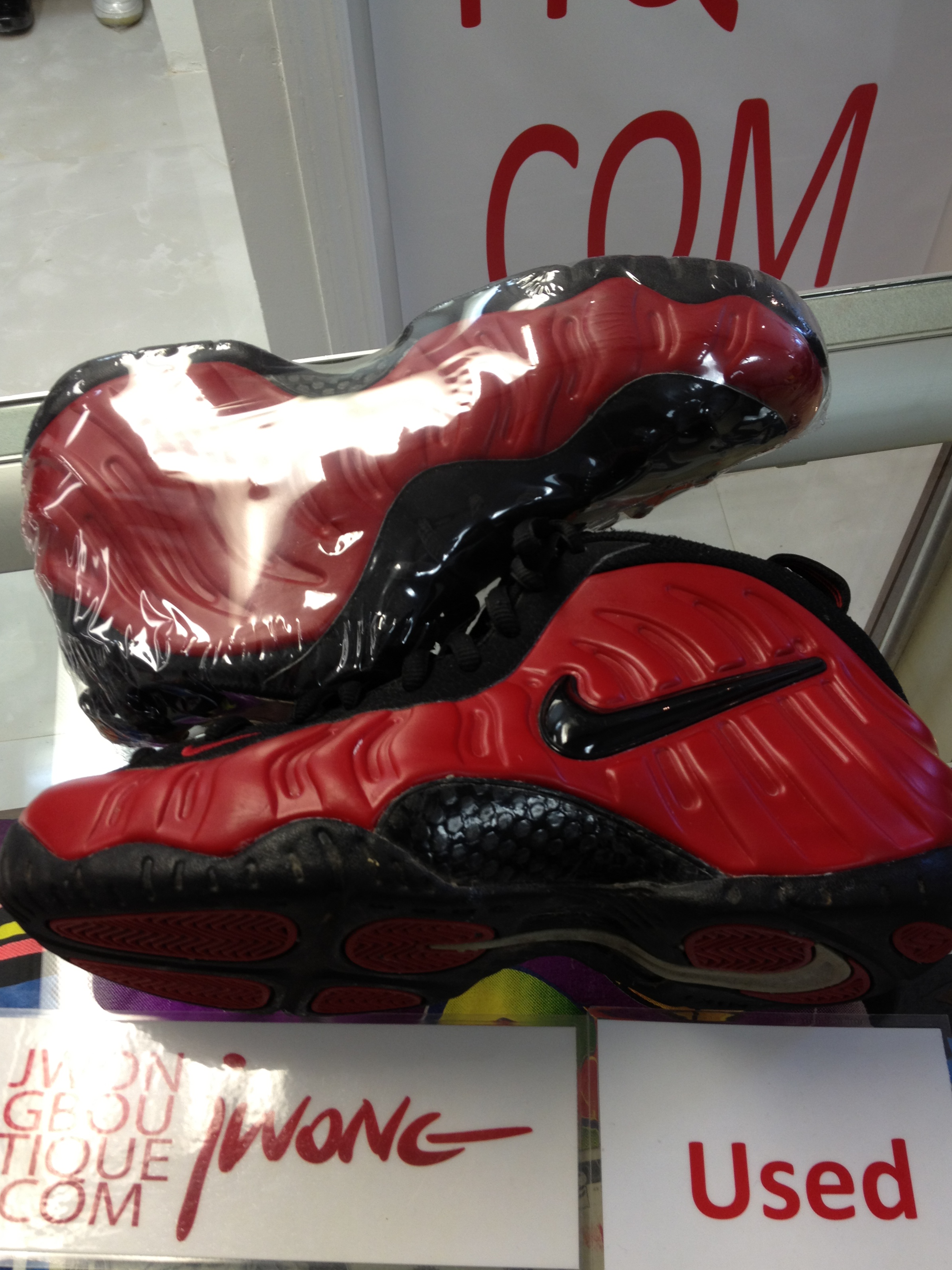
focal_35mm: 36
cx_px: 476
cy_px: 645
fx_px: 1320
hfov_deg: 39.7
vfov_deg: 51.4
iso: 64
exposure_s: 1/24
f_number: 2.4
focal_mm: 4.28
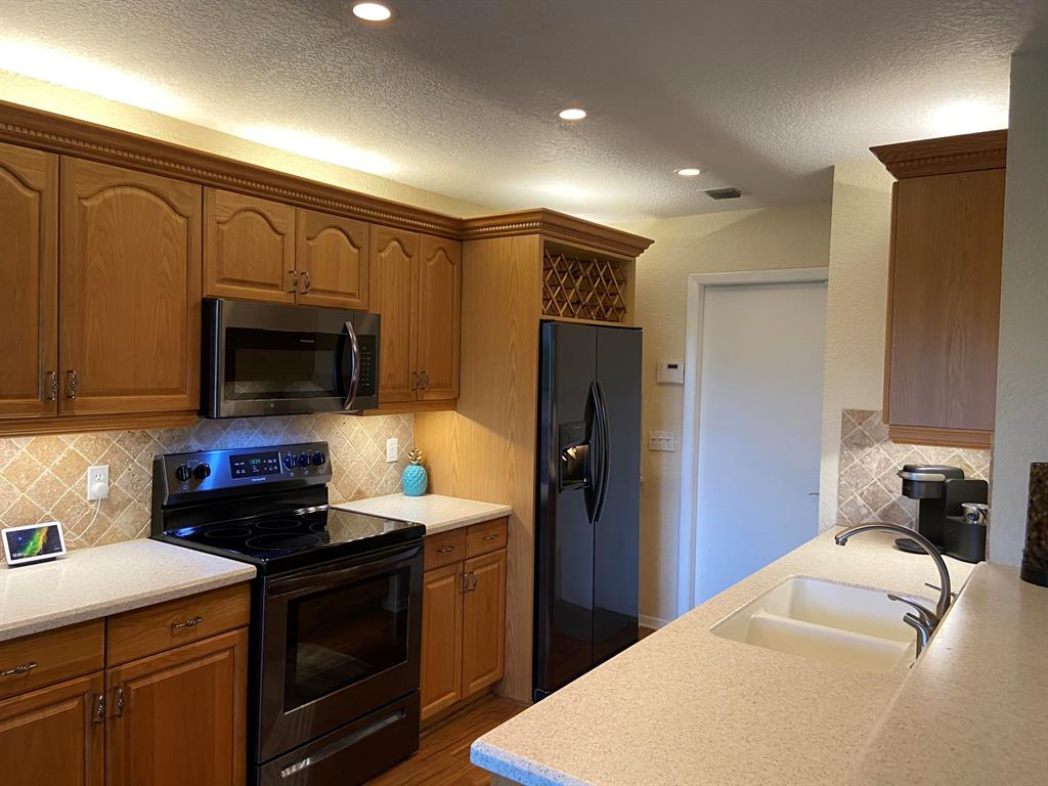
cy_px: 393
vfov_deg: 53.1
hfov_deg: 67.3
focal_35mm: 26
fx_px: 787
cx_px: 524
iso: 250
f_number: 1.8
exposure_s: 1/60
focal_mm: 4.25
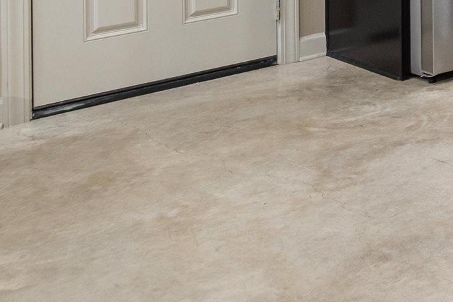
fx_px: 906
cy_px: -222
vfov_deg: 16.3
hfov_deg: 20.1
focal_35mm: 72
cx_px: 819
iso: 1250
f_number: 5.6
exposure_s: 1/10
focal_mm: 16
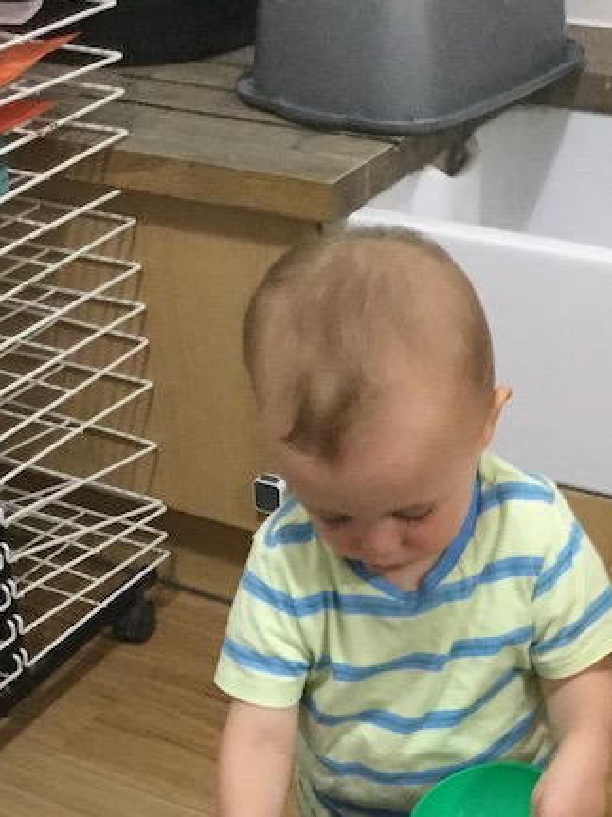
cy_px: 933
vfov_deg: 24.9
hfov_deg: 20.4
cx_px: 330
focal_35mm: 72
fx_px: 1698
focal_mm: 3.3
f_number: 2.4
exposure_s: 1/20
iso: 250
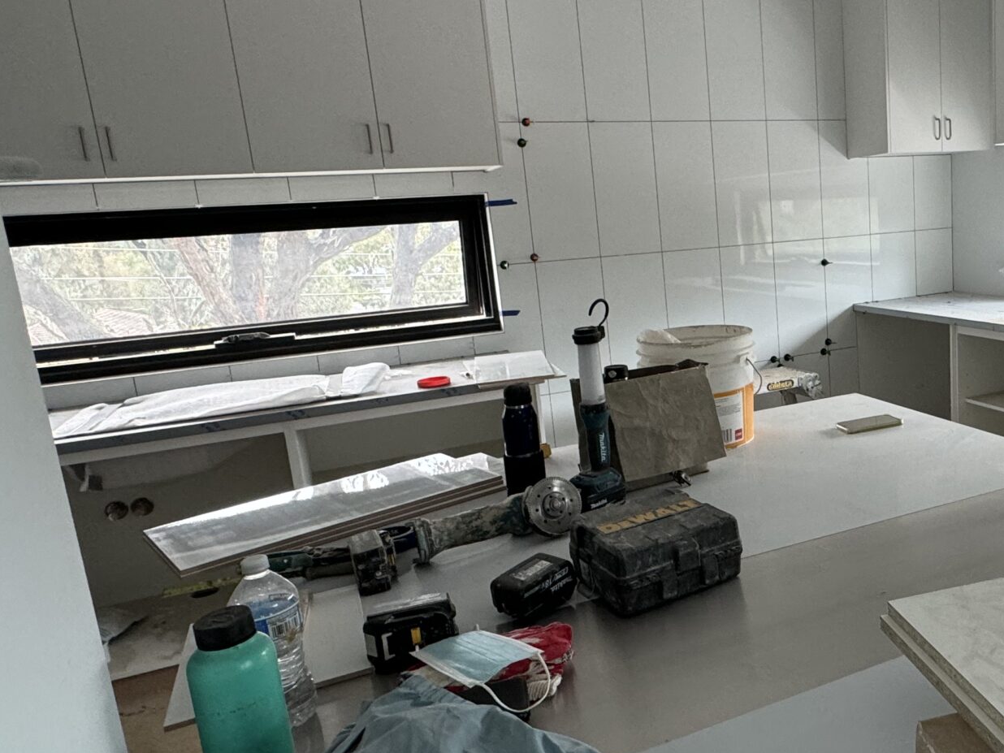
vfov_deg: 48.2
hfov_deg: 58.1
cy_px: 370
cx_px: 766
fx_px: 841
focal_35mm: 29
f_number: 2.2
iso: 200
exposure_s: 1/99
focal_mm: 2.22
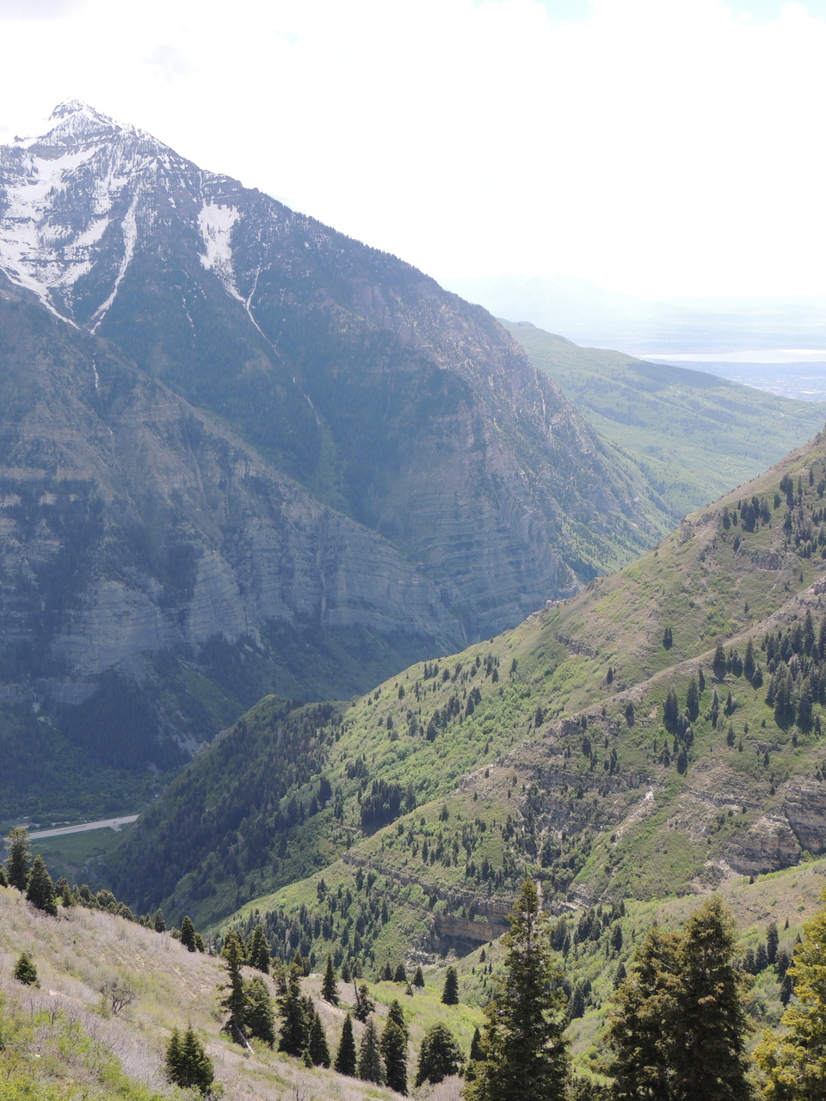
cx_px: 413
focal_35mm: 43
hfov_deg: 33.6
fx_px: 1368
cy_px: 550
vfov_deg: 43.9
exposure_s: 1/640
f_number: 3.4
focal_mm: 7.6
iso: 100
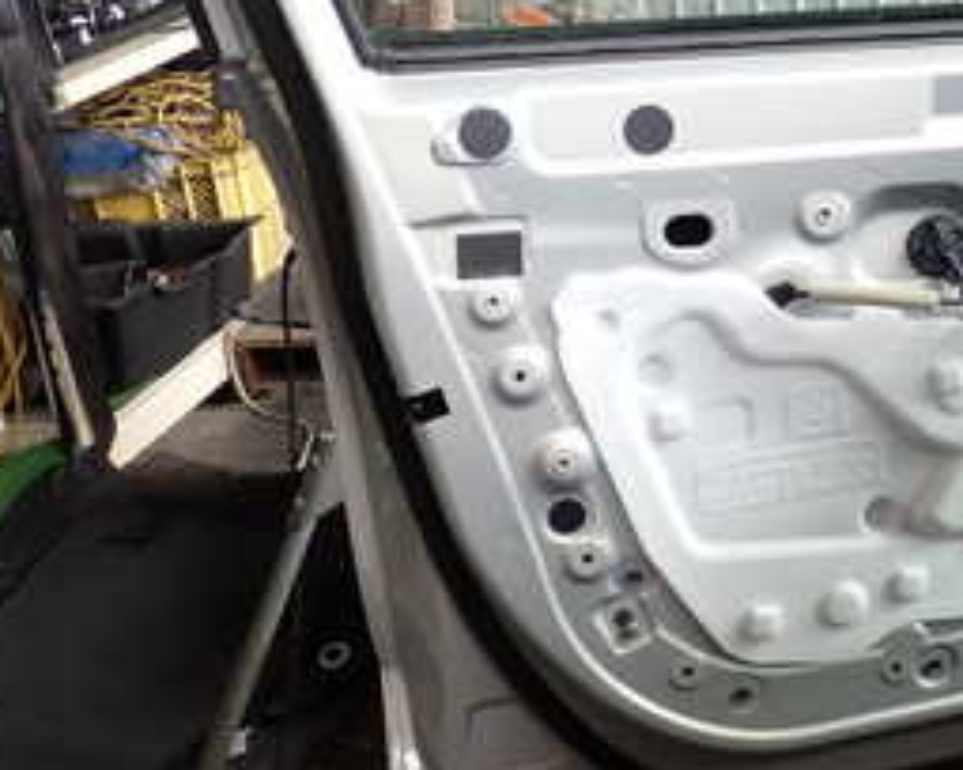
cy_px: 204
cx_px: 895
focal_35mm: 69
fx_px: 1967
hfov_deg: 26.5
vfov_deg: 22.0
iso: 100
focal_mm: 5.4
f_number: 2.3
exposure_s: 1/100
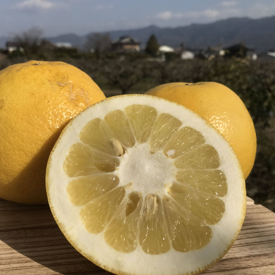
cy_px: 141
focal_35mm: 34
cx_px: 108
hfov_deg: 48.1
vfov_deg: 48.4
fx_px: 306
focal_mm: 3.99
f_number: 1.8
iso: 20
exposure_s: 1/5650
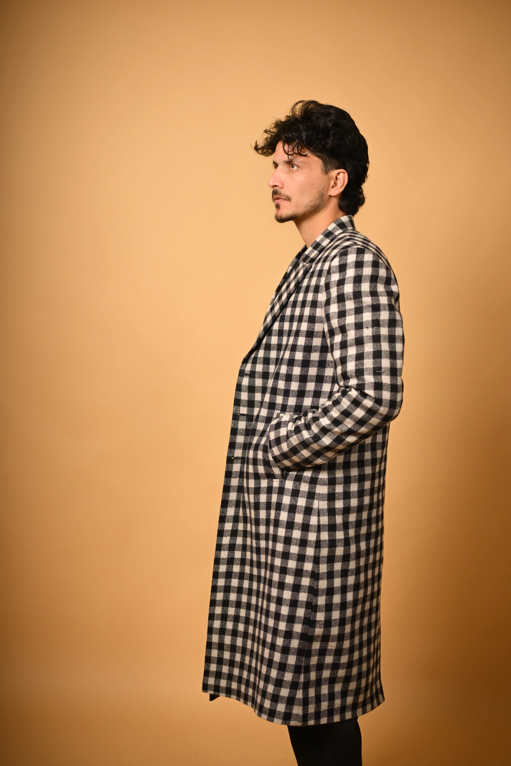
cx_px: 256
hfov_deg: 27.0
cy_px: 383
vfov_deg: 39.6
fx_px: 1065
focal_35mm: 50
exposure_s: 1/1000
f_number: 2.2
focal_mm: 50
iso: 160
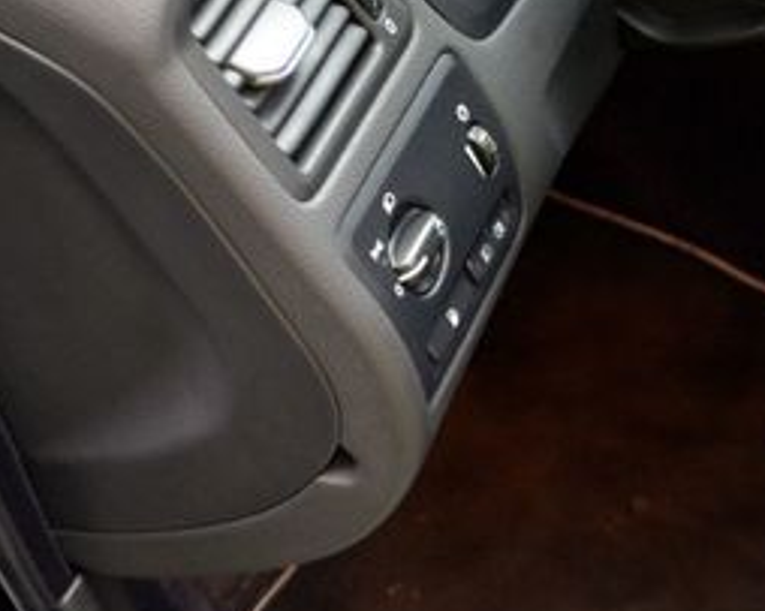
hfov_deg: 22.0
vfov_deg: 18.1
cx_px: 666
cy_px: 331
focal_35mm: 85
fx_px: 1924
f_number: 4
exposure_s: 1/30
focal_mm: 24
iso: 1100
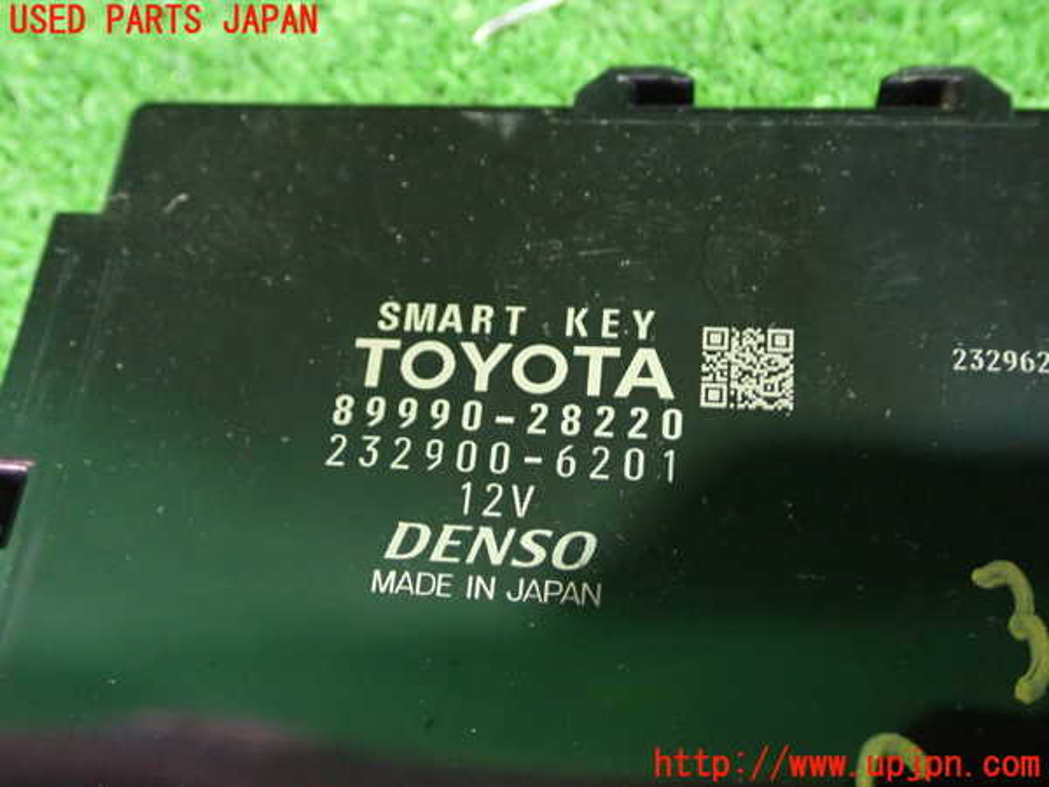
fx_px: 1242
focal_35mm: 41
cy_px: 394
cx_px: 524
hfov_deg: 45.8
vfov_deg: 35.1
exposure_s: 1/10
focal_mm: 7.31
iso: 1000
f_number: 2.8
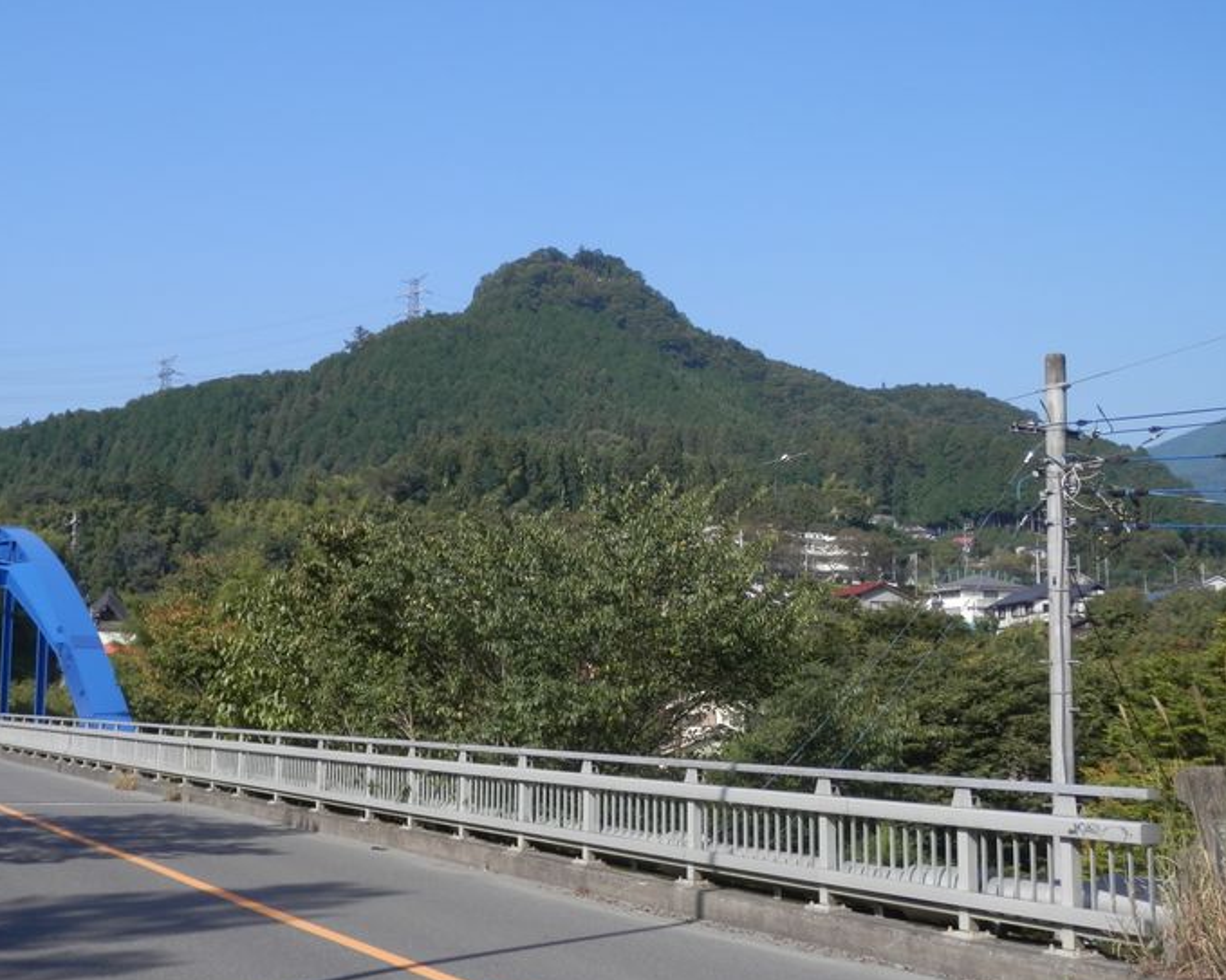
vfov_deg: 32.7
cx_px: 542
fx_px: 1669
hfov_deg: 40.3
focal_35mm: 46
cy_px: 476
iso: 80
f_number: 3.7
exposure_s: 1/640
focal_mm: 7.3
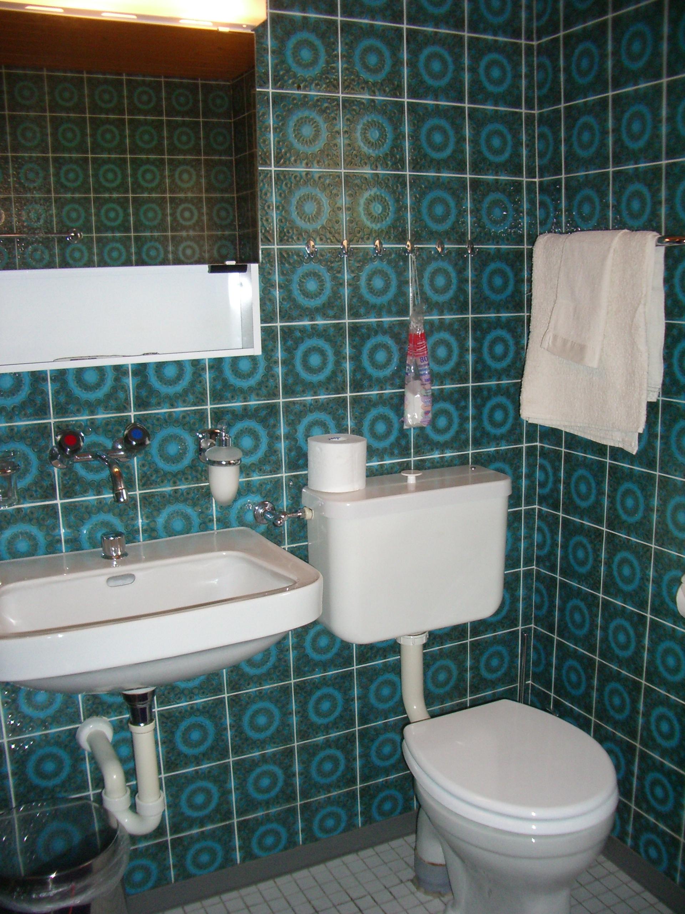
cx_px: 342
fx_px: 923
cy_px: 457
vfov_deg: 52.6
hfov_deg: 40.7
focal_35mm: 35
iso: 200
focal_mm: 5.8
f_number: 2.6
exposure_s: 1/60
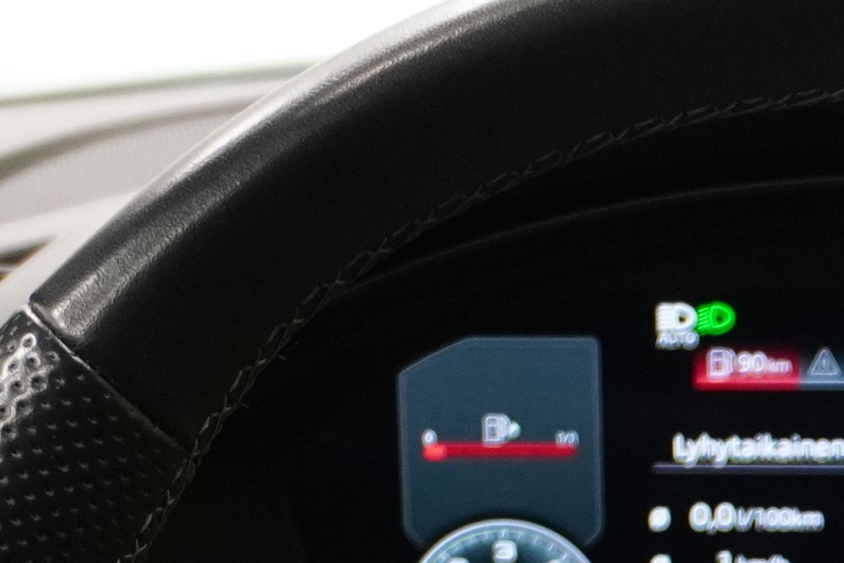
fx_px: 3891
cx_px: 915
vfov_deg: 7.9
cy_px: 1119
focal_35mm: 166
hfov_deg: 12.2
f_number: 4
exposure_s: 1/40
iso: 1600
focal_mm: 22
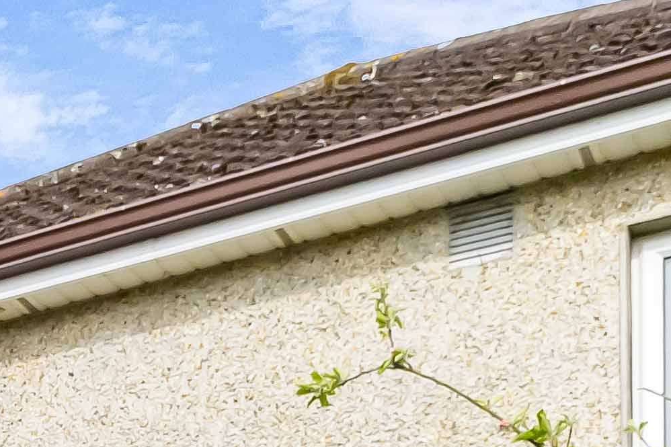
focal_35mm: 103
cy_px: 1129
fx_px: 1919
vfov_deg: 10.9
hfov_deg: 16.6
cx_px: -530
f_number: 6.3
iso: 640
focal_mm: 17
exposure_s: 1/1000
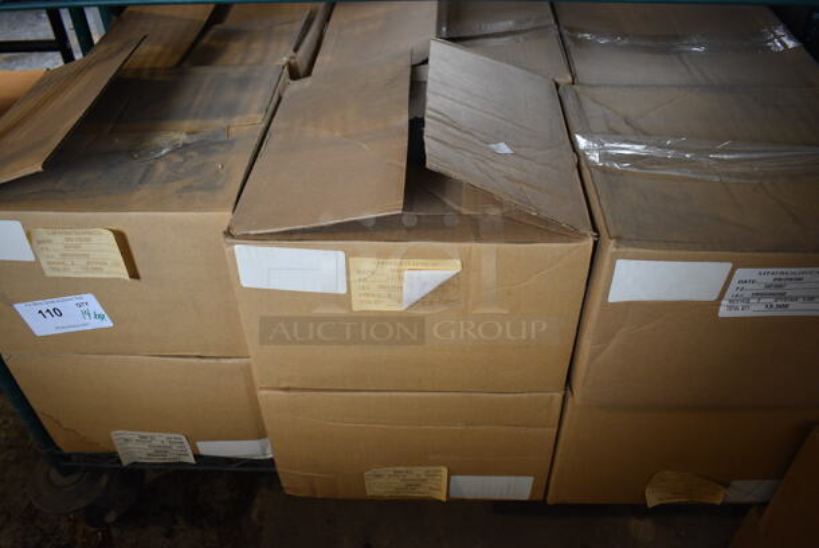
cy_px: 274
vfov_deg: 43.7
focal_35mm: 30
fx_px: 683
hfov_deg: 61.9
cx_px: 410
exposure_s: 1/125
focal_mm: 20
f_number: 3.5
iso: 900
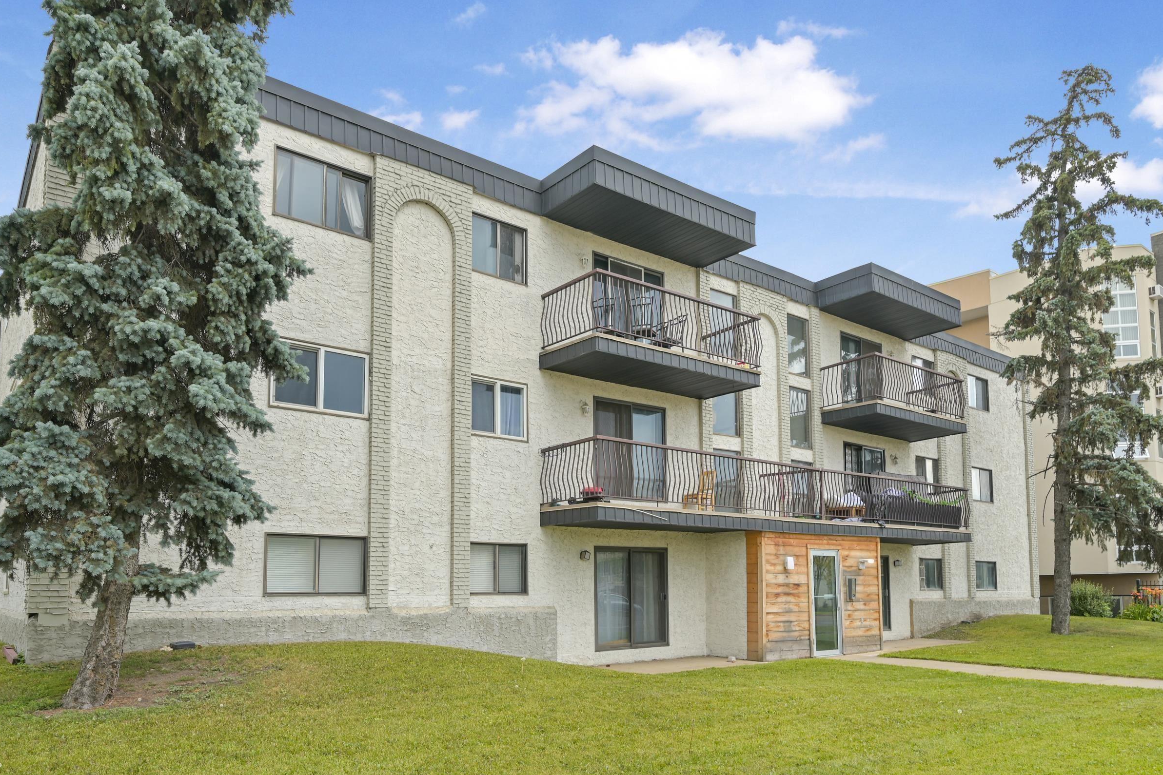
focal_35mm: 23
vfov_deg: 56.1
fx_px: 728
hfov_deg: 77.2
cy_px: 374
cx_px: 557
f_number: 7.1
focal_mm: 21.5
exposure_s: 1/80
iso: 100
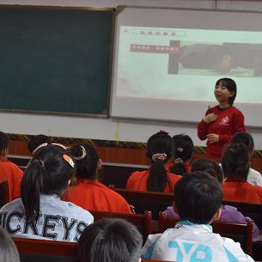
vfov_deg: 16.1
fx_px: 925
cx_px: 61
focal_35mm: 108
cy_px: 140
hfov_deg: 16.0
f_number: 4.8
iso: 500
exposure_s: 1/60
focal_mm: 38
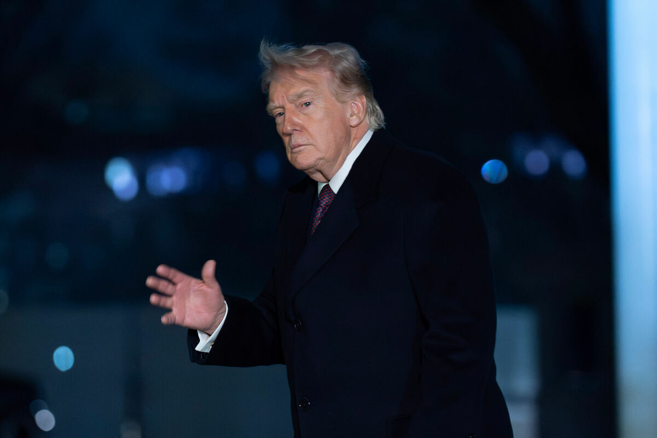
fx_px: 2975
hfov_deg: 12.6
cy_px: 219
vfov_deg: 8.4
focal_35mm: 163
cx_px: 328
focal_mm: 163
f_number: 3.2
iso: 10000
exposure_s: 1/200
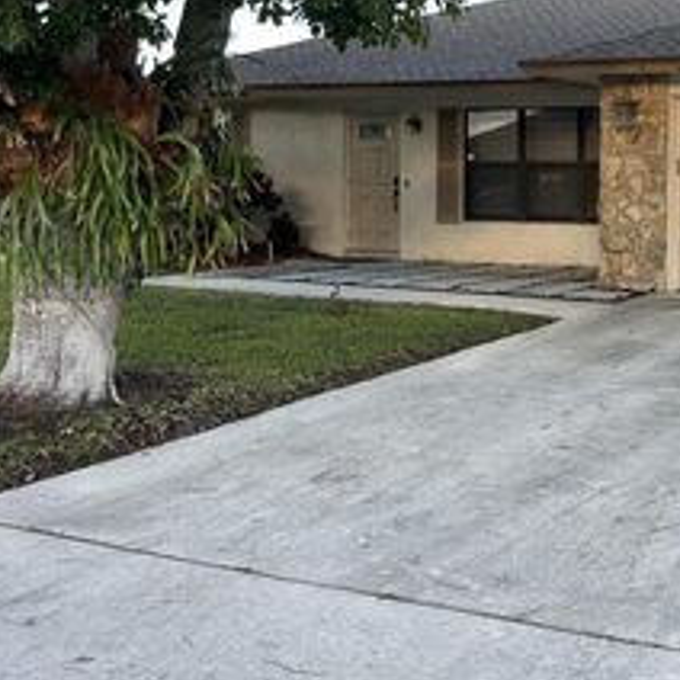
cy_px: 233
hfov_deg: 31.4
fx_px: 1111
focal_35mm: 50
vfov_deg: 33.8
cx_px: 686
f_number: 1.78
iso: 80
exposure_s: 1/253
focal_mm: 6.86
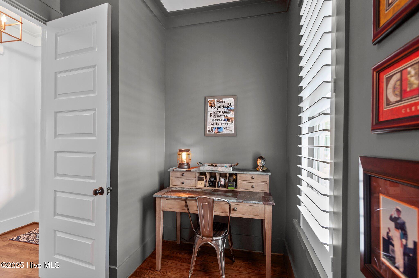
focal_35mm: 16
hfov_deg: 96.8
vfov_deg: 73.7
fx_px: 186
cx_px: 210
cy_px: 139
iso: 400
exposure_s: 1/15
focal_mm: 16
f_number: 4
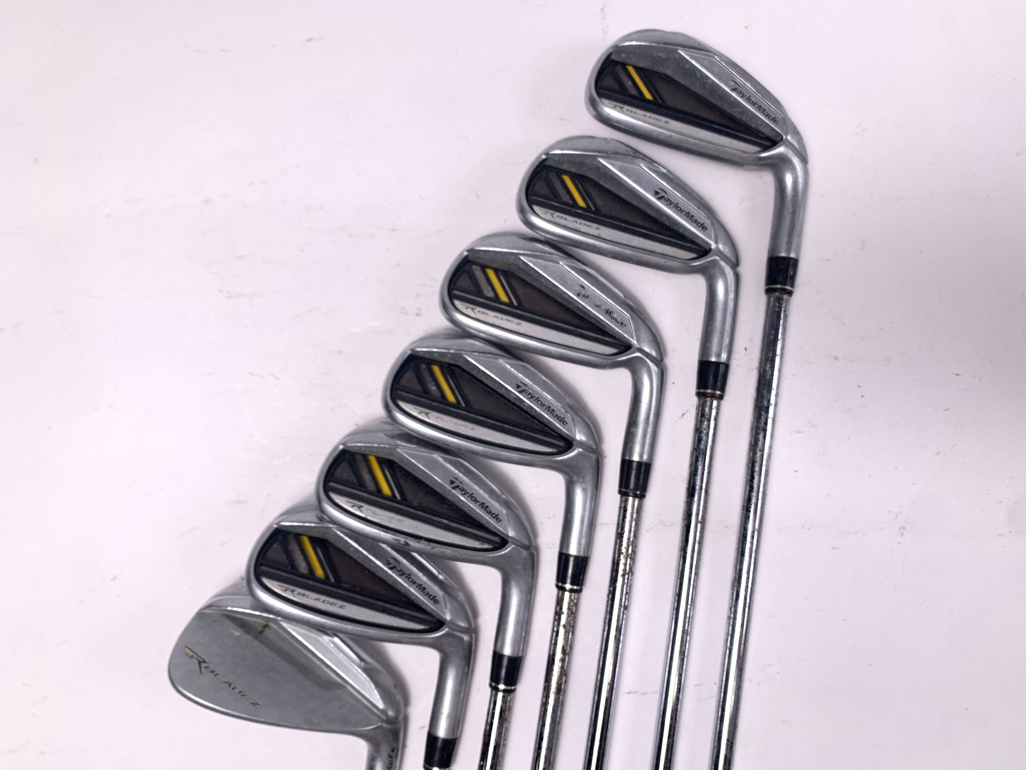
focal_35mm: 26
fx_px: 771
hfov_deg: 67.3
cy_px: 385
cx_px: 513
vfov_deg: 53.1
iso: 25
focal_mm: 4.25
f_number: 1.8
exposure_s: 1/192
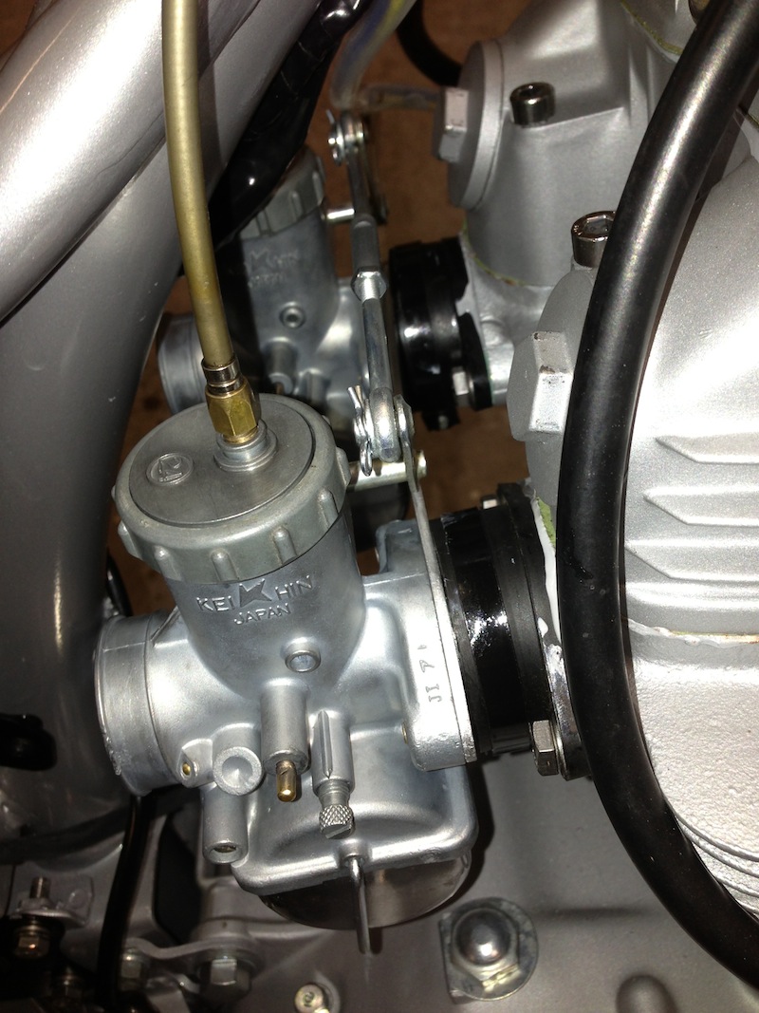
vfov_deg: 55.4
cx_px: 380
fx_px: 965
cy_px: 506
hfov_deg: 42.9
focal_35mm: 33
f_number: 2.4
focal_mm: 4.13
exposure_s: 1/47
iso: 50
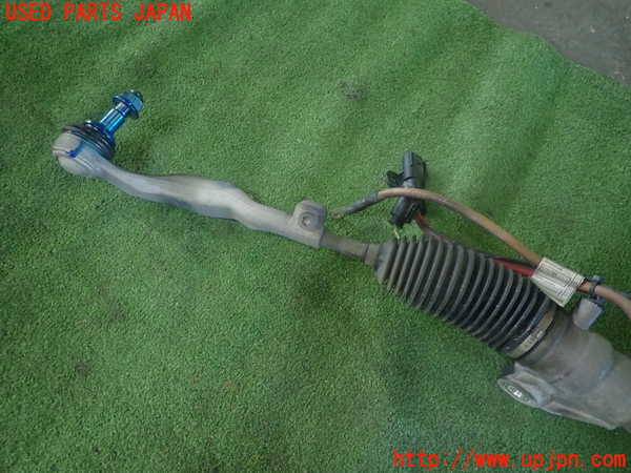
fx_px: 456
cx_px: 316
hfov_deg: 69.4
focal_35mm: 25
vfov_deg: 54.9
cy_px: 236
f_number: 2
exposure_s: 1/30
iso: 200
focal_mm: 4.5
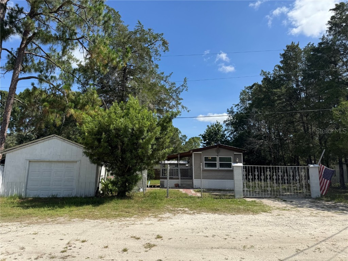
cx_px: 174
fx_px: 241
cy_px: 130
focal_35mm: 24
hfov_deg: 71.6
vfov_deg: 56.8
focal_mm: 6.76
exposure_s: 1/4310
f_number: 1.78
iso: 80
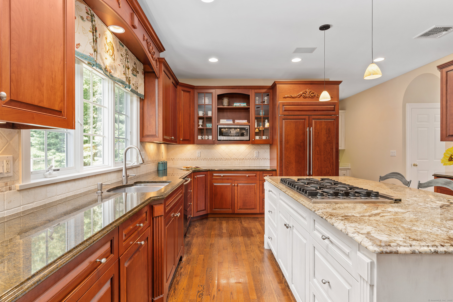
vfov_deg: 64.6
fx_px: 239
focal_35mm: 19
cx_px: 226
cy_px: 151
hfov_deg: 86.9
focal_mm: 19
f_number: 8
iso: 320
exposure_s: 1/2
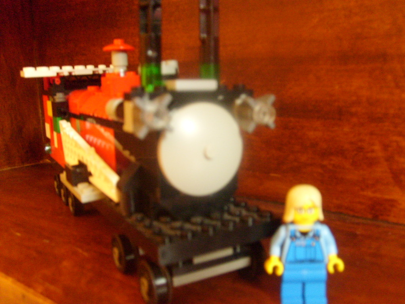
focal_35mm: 35
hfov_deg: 52.6
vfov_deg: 40.7
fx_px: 409
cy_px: 152
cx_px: 202
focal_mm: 5.8
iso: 200
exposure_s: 1/3
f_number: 2.8
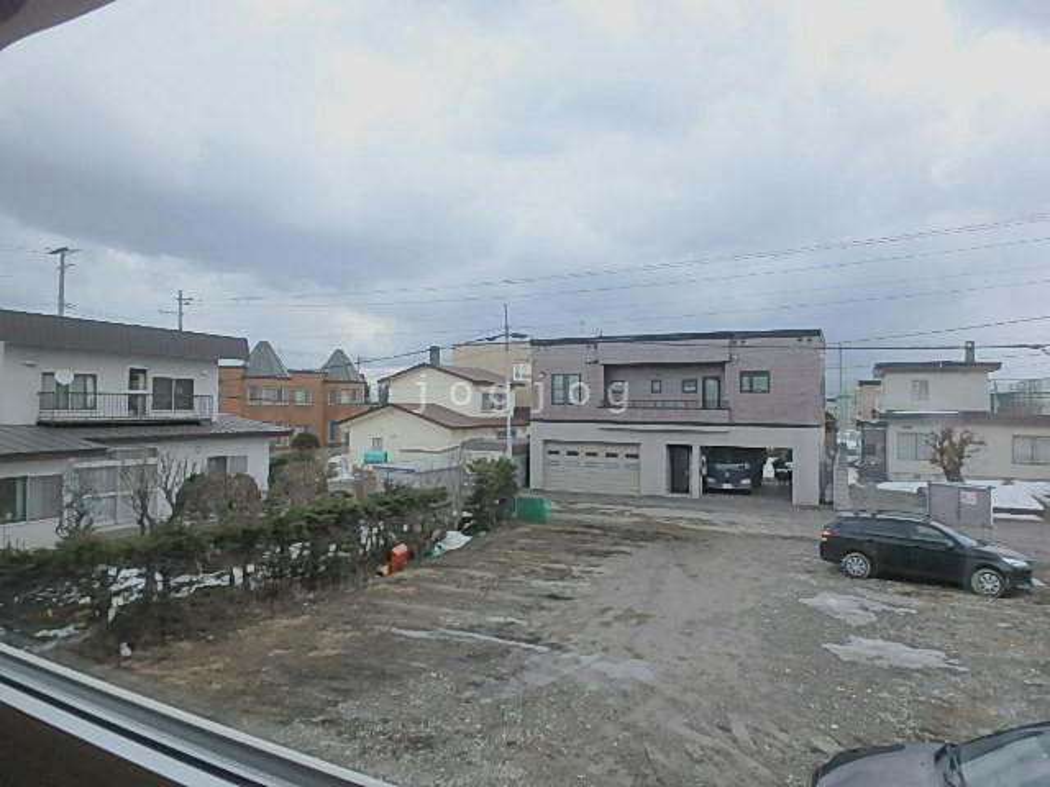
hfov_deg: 79.0
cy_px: 394
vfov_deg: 63.4
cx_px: 525
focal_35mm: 21
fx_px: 637
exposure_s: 1/800
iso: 125
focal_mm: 3.7
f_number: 3.5
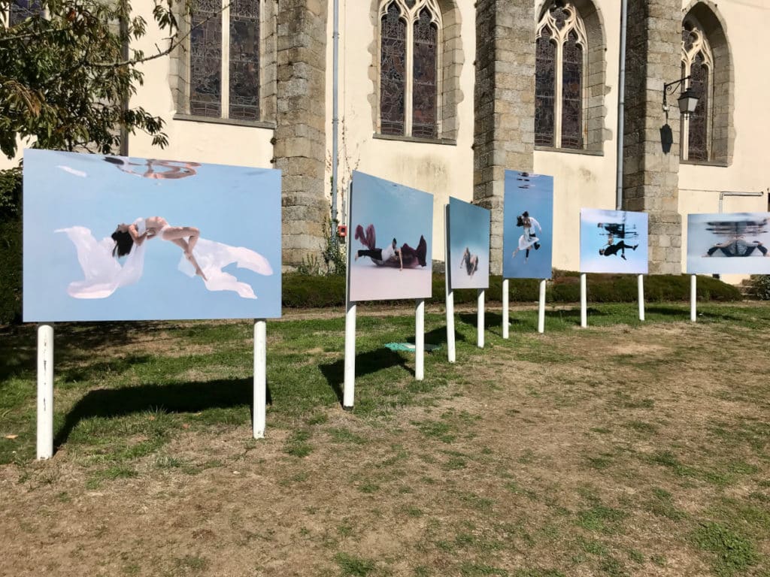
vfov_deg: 49.7
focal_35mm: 28
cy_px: 288
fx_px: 623
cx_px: 385
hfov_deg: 63.4
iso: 20
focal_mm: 3.99
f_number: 1.8
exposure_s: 1/5319
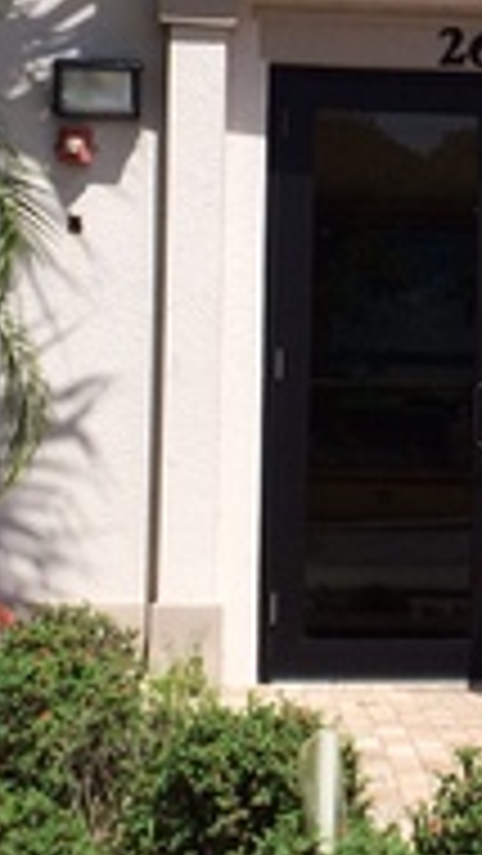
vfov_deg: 19.4
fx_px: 2497
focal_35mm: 110
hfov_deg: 10.8
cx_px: 617
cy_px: 360
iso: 40
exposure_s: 1/3731
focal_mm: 4.12
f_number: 2.2
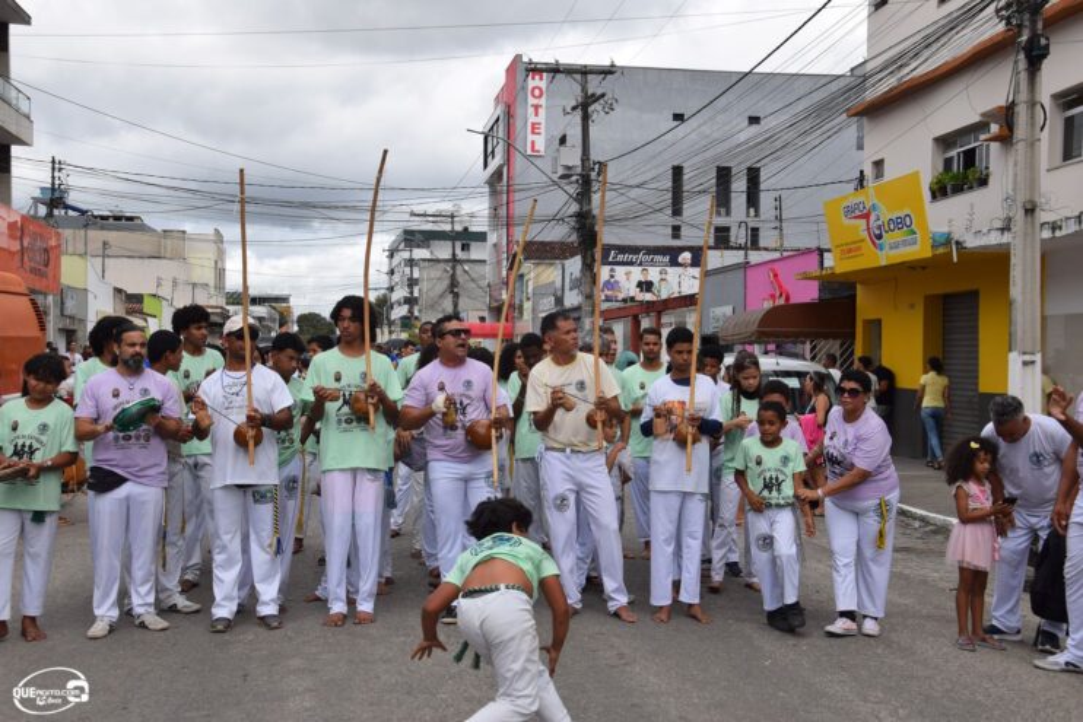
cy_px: 361
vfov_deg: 29.9
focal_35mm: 45
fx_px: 1354
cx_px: 542
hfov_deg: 43.6
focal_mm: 30
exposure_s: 1/320
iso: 200
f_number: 9
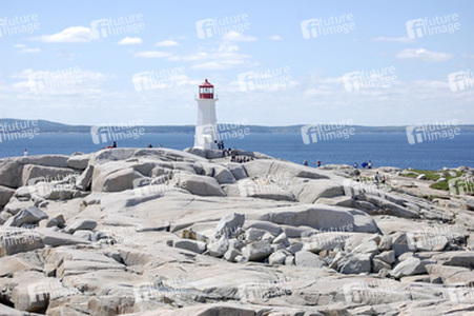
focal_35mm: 87
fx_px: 1145
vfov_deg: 15.7
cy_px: 158
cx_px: 237
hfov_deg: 23.4
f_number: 7.1
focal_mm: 58
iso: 200
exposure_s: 1/800
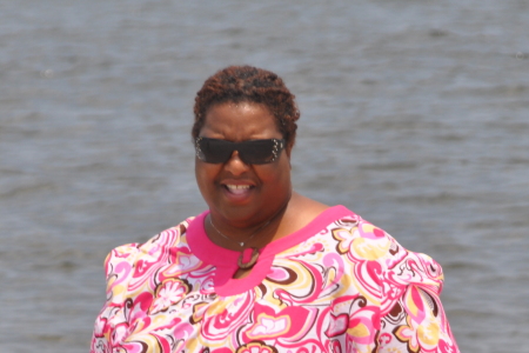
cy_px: 176
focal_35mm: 195
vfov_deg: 7.0
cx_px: 264
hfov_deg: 10.5
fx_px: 2865
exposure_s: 1/640
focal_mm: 130
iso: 200
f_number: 6.3
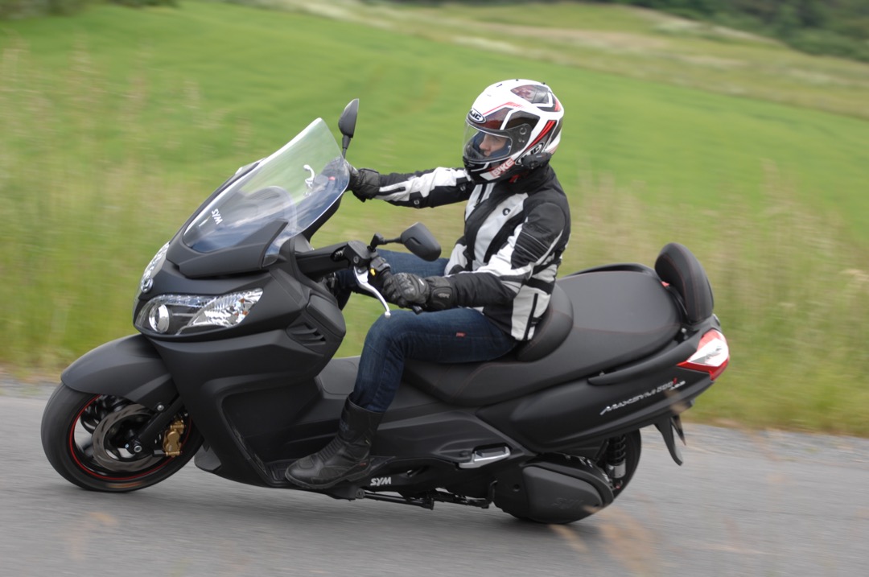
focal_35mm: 117
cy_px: 288
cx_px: 434
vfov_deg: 11.7
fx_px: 2820
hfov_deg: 17.5
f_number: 3.3
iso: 125
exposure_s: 1/250
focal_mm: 78
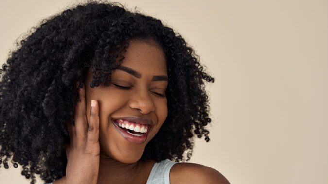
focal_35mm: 87
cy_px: 109
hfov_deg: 24.4
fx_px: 757
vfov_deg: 13.9
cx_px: 140
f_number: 4.5
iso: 800
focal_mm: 70
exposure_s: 1/200
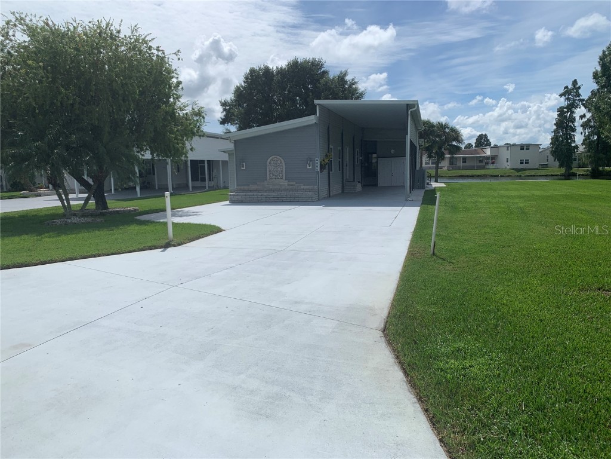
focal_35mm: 26
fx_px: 459
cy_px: 230
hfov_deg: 67.3
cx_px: 306
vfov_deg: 53.1
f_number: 1.8
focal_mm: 4.25
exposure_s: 1/6897
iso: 25
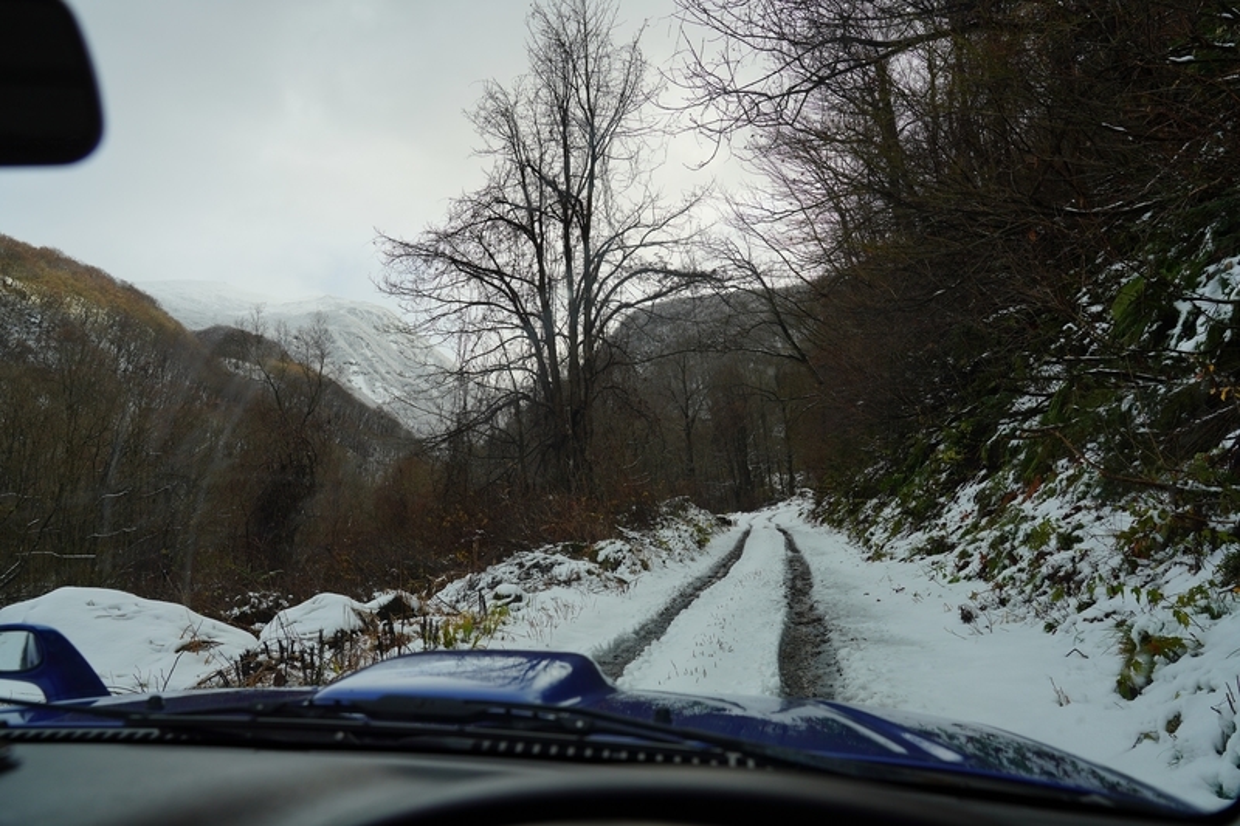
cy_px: 413
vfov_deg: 44.9
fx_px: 999
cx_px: 620
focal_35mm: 29
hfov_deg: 63.7
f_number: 7.1
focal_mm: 29
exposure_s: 1/100
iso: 100
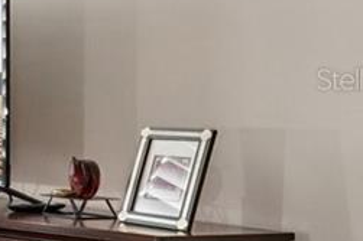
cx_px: -712
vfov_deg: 13.4
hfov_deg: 11.6
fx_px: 1028
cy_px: 79
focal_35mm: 102
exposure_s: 1/8
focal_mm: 16
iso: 400
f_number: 8
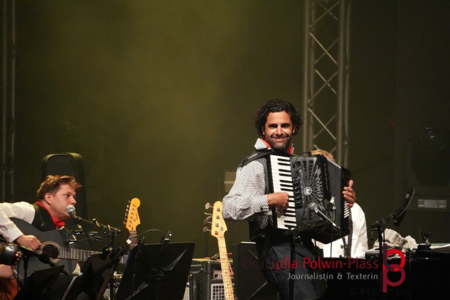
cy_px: 150
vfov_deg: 3.1
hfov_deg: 4.6
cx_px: 225
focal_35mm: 450
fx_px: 5625
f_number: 6.3
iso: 6400
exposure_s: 1/160
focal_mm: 300
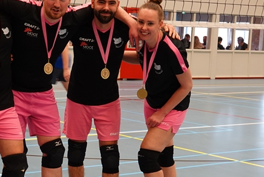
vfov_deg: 14.8
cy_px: 120
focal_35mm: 92
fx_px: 675
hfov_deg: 21.8
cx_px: 47
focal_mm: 14.16
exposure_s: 1/40
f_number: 3.2
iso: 400
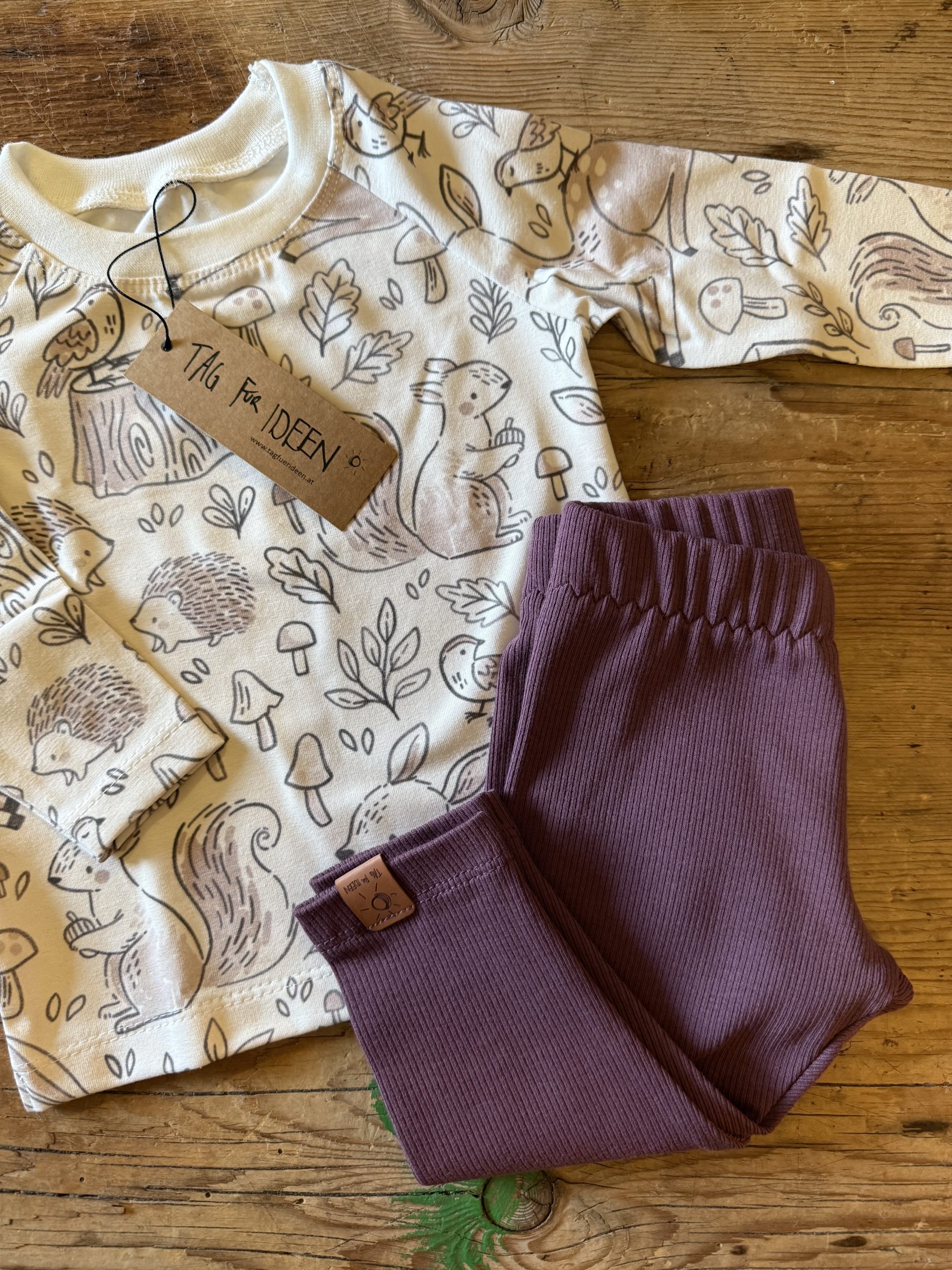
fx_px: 880
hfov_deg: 56.8
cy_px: 635
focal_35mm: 24
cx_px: 476
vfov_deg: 71.6
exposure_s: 1/60
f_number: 1.78
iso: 250
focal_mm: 6.76
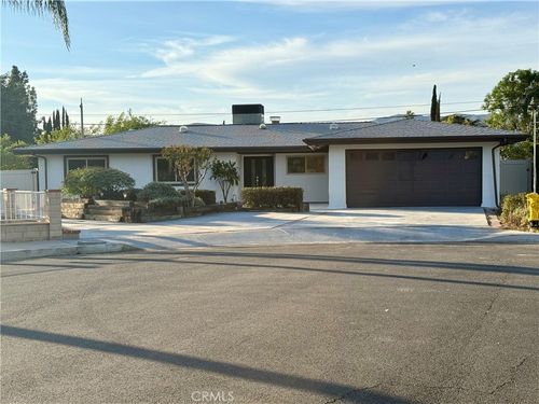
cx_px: 270
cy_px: 202
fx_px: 747
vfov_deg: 30.3
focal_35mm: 48
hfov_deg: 39.7
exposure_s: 1/3226
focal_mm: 6.76
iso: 64
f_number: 1.78
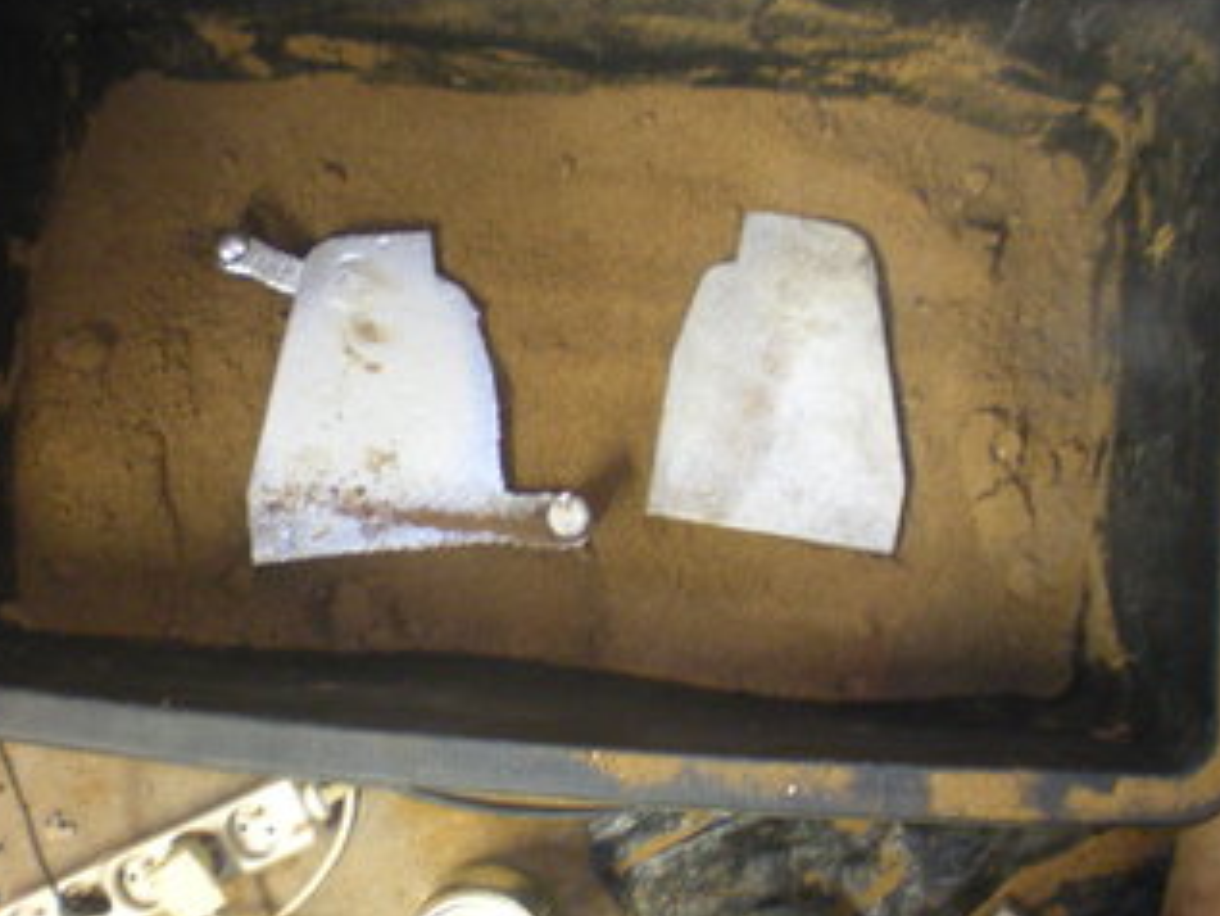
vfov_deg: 30.3
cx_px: 650
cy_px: 458
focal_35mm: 48
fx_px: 1692
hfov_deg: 39.6
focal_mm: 6.3
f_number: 3.1
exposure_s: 1/8
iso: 332
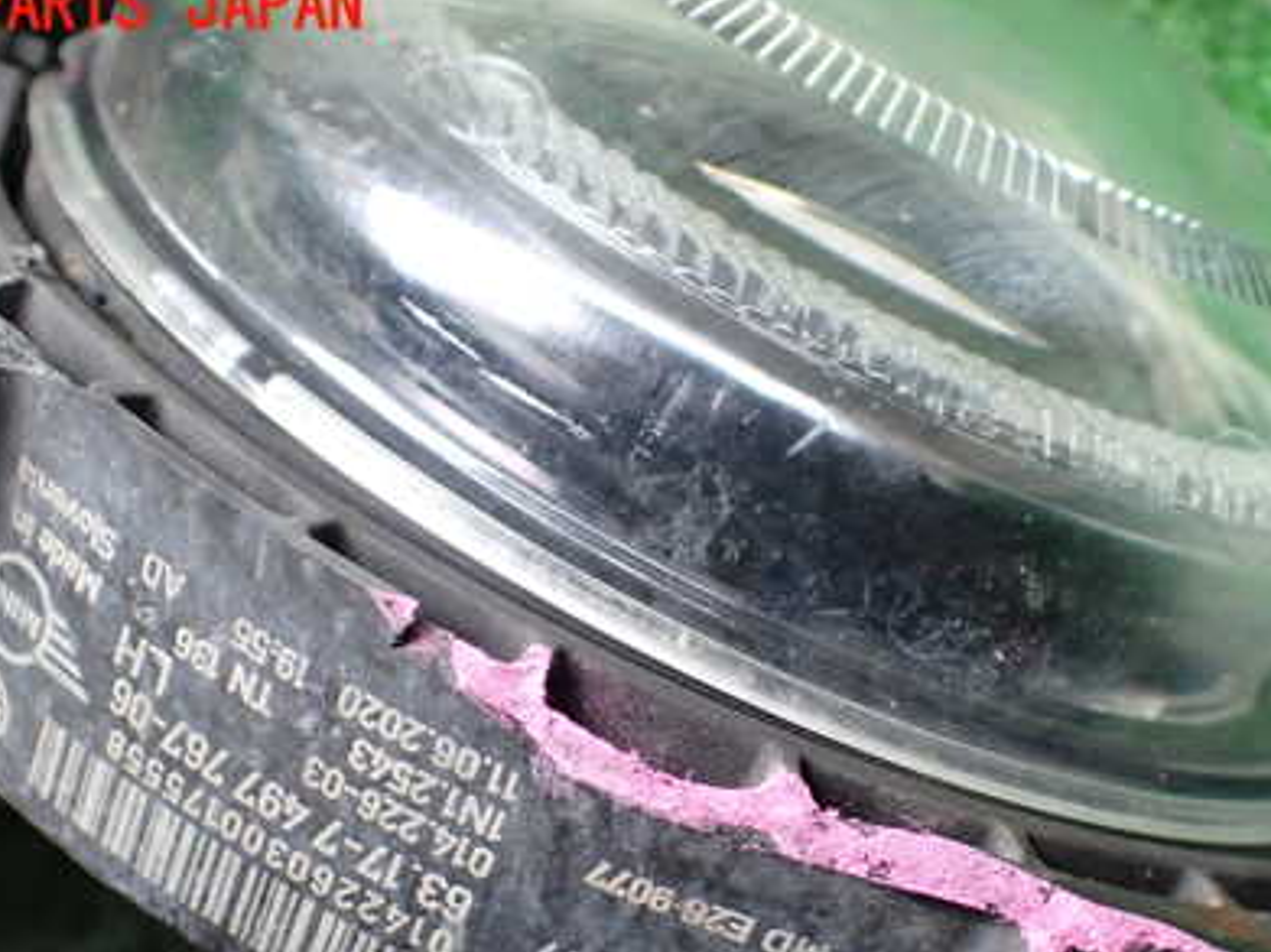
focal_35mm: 46
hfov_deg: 41.1
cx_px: 748
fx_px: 1688
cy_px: 699
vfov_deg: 31.0
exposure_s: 1/125
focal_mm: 5.4
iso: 400
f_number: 2.3
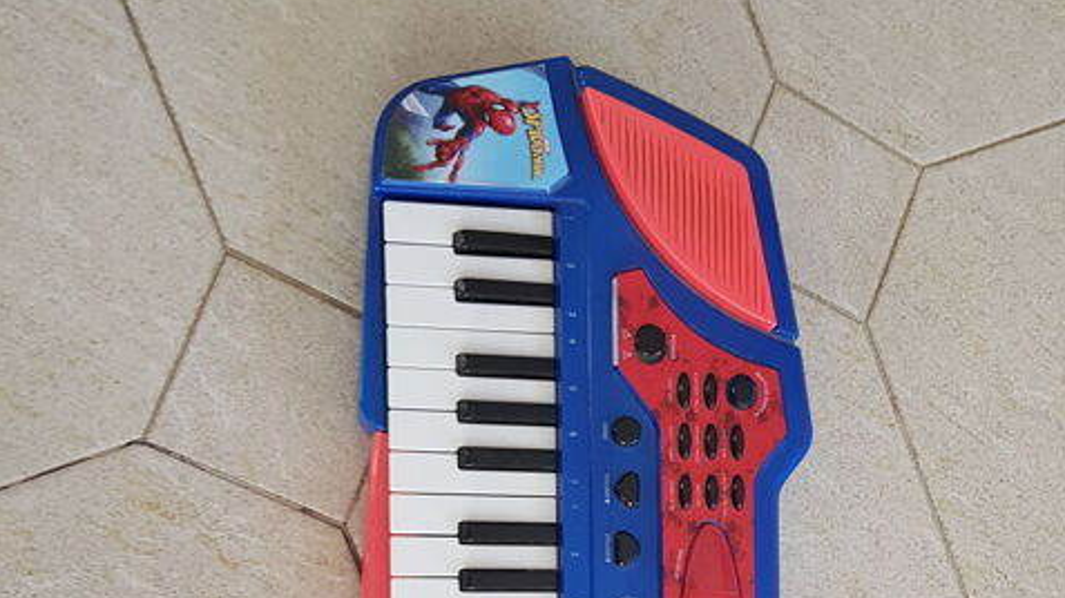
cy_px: 643
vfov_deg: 28.6
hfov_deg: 52.8
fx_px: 1073
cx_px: 534
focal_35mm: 38
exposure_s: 1/50
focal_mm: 4.2
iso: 125
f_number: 1.7
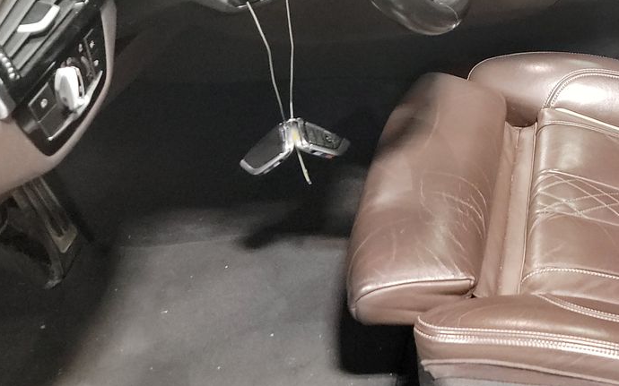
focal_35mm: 59
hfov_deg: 32.8
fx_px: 995
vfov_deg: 20.9
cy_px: -39
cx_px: 554
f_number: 1.8
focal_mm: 6.7
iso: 1715
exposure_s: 1/59
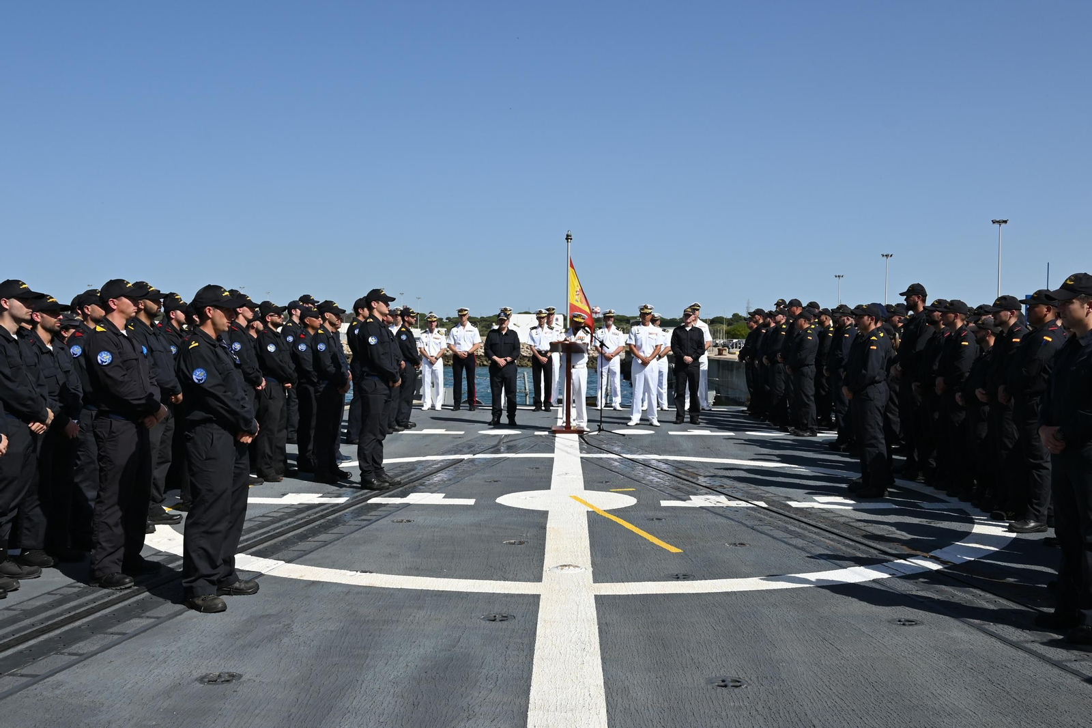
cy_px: 364
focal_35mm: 36
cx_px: 546
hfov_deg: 53.1
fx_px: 1092
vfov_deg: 36.9
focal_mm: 24.5
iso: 100
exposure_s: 1/500
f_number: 8
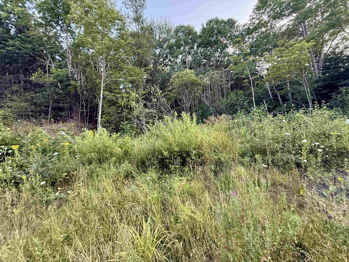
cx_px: 174
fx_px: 141
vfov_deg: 85.7
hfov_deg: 102.1
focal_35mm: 14
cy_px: 131
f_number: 2.2
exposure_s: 1/99
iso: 200
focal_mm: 2.22
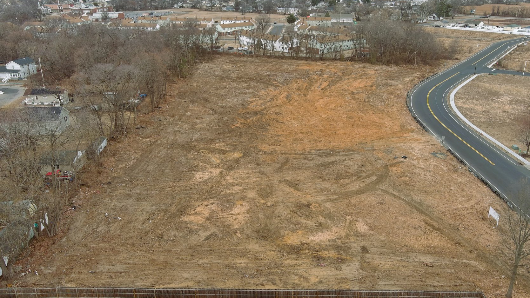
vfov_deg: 37.7
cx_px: 260
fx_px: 436
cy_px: 125
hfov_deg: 62.6
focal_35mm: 31
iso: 100
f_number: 2.8
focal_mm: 10.57
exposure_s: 1/500
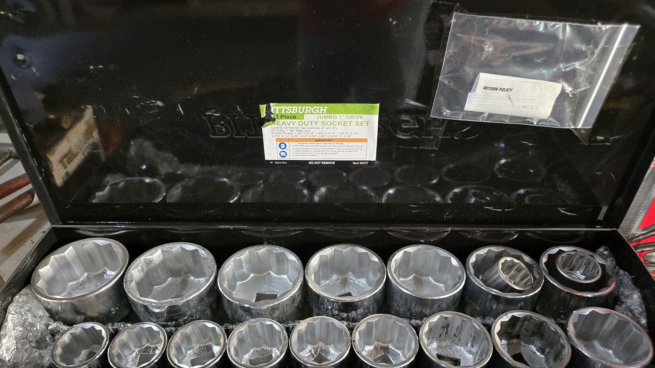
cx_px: 316
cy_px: 243
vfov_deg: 43.8
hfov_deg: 71.9
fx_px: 452
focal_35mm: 26
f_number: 1.8
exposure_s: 1/60
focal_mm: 5.4
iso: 800
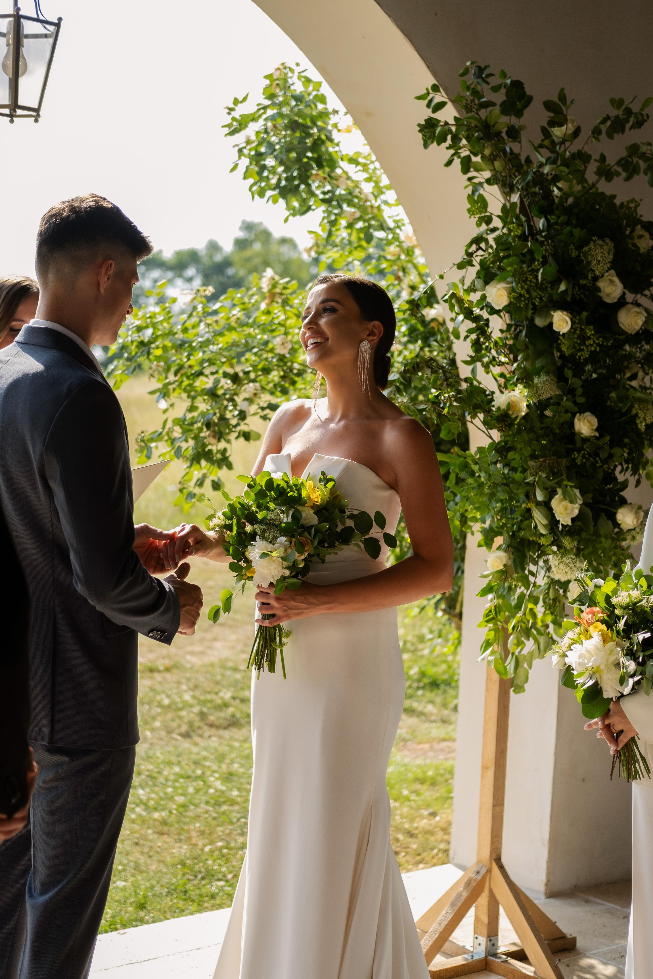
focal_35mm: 59
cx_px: 327
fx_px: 1605
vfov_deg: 33.9
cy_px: 490
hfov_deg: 23.0
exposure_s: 1/2000
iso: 400
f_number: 2
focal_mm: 35
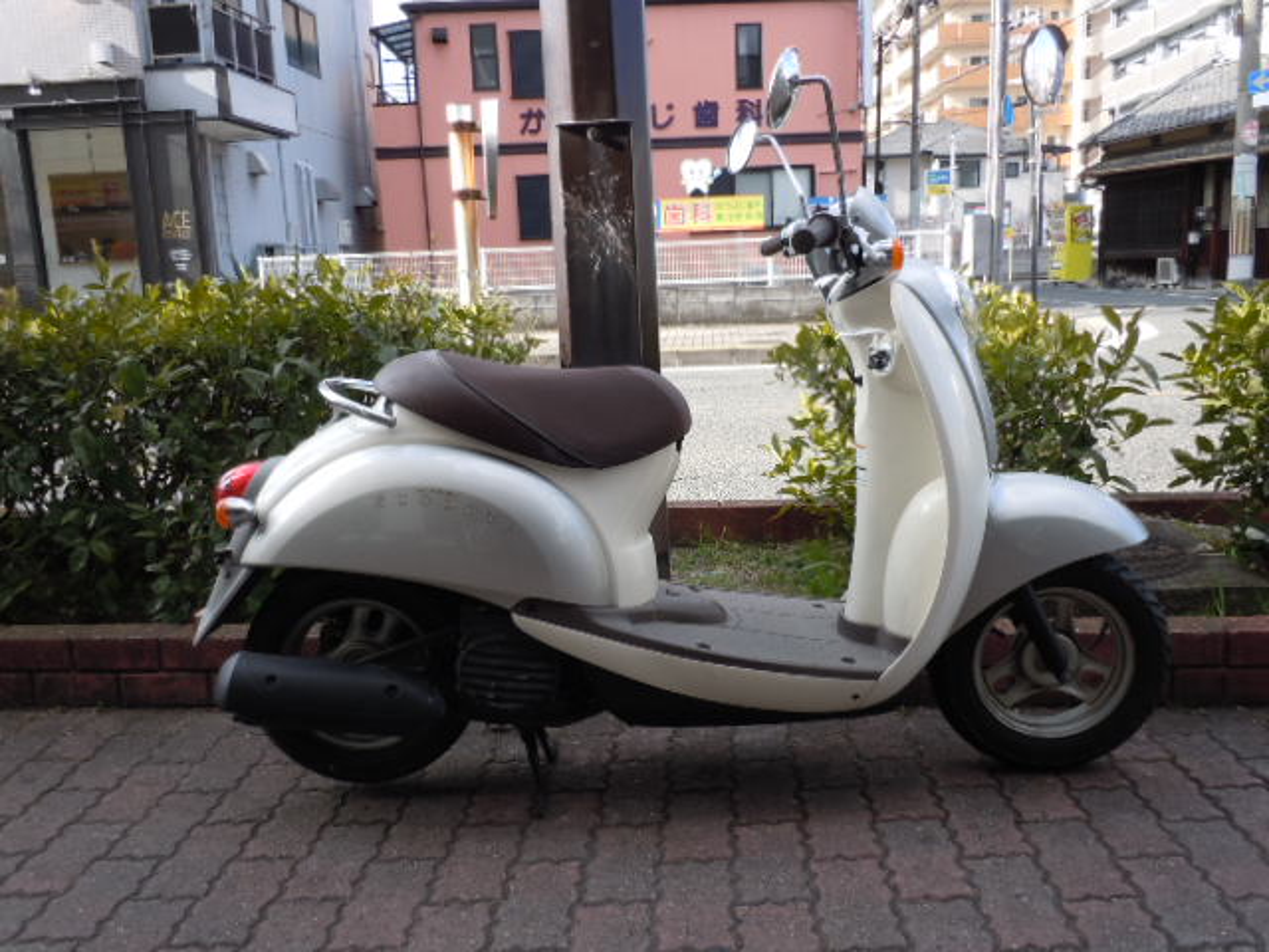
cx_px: 634
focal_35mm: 28
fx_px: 1026
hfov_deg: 63.4
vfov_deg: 49.7
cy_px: 476
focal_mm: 5
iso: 100
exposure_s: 1/160
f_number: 3.7
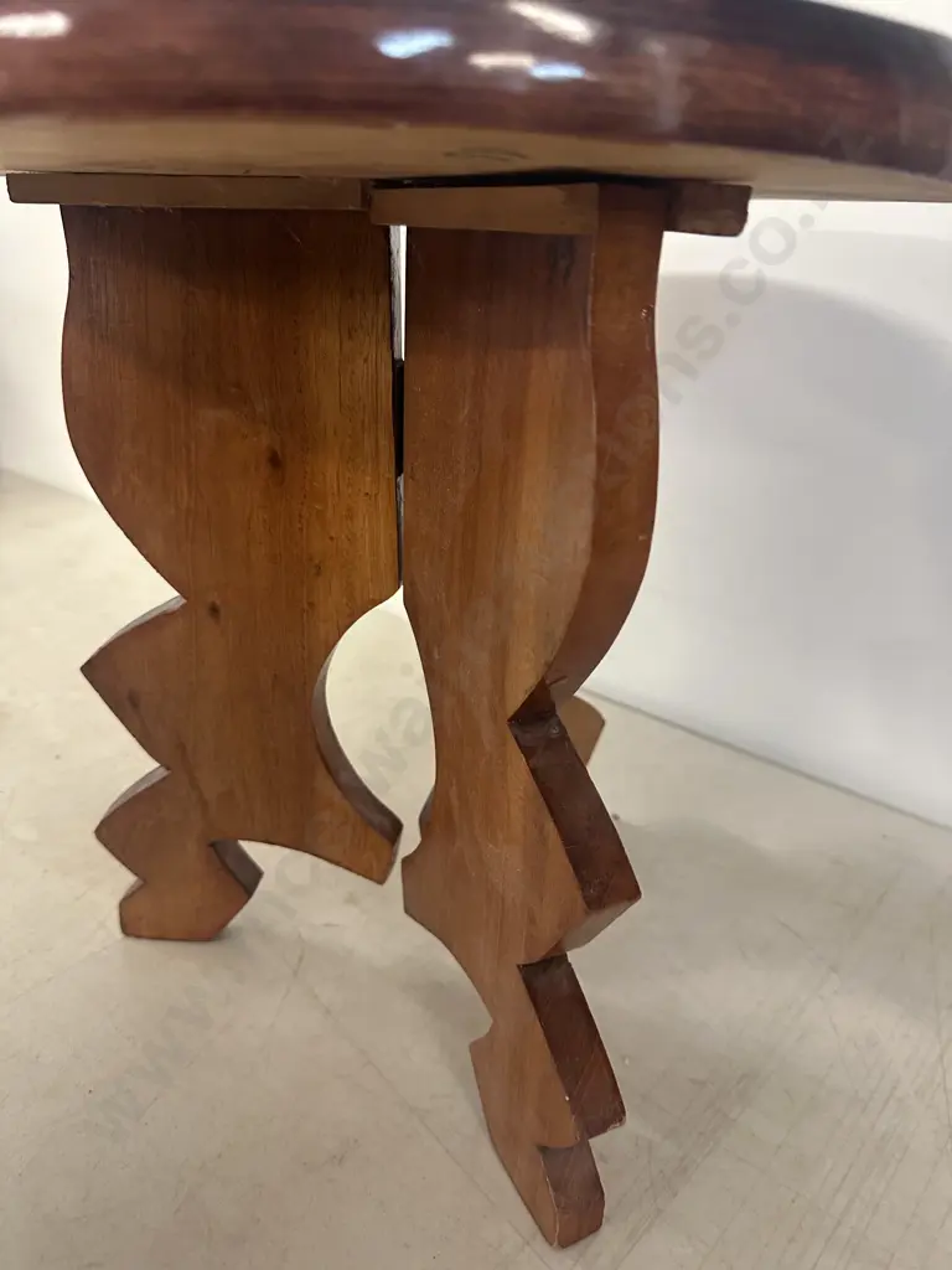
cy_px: 635
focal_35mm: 24
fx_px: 880
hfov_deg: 56.8
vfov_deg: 71.6
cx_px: 476
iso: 250
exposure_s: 1/50
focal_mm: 6.86
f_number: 1.78
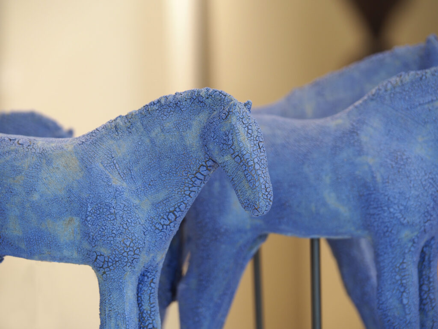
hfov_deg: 8.2
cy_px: 164
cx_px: 219
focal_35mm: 240
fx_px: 3037
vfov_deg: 6.2
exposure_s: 1/8
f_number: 5.6
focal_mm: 120
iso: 250
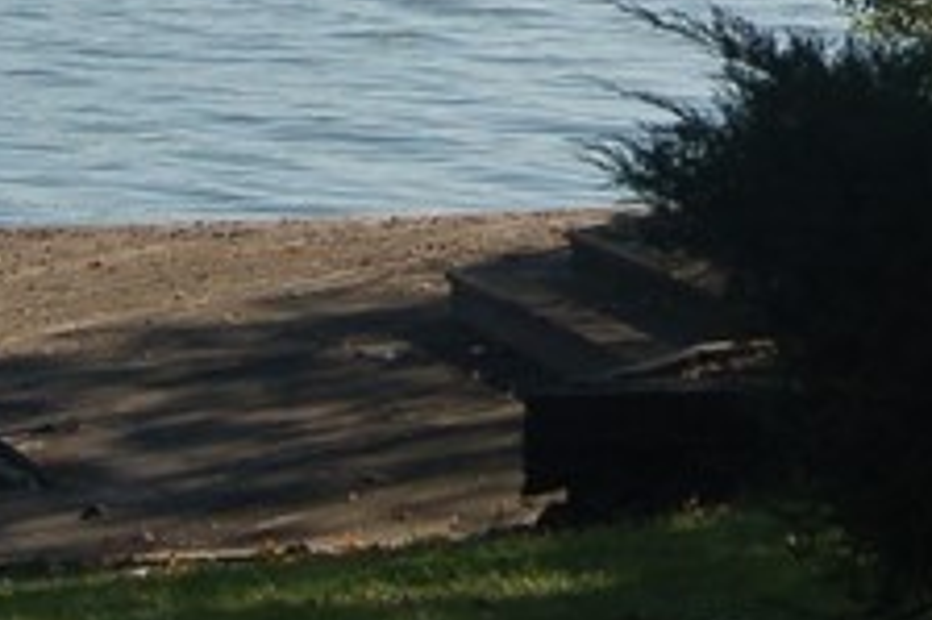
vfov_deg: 6.0
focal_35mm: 225
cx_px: 1009
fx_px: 5832
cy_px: -562
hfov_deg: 9.1
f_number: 9
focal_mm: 31
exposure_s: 1/400
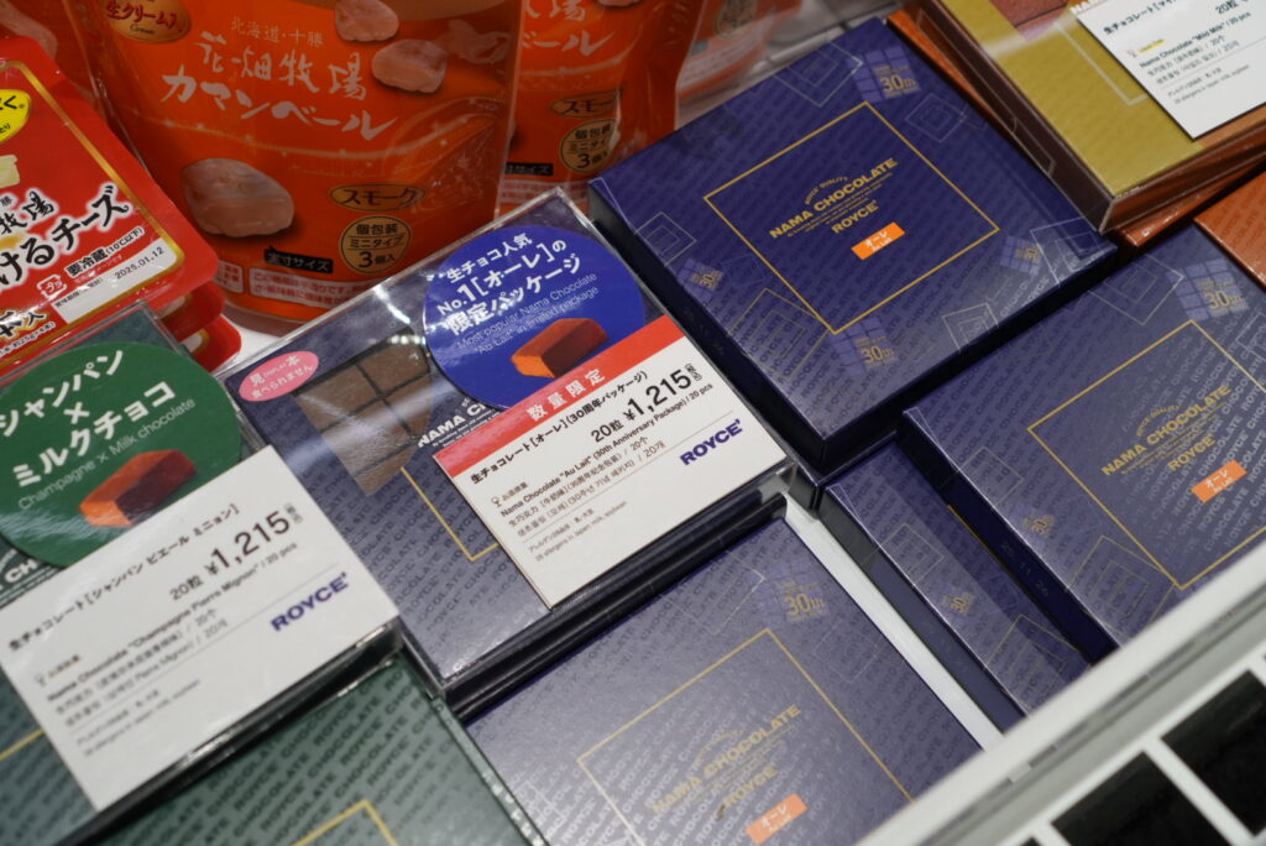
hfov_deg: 37.8
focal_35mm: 52
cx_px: 633
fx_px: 1847
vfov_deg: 25.8
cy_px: 423
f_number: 4
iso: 640
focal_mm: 35
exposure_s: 1/200
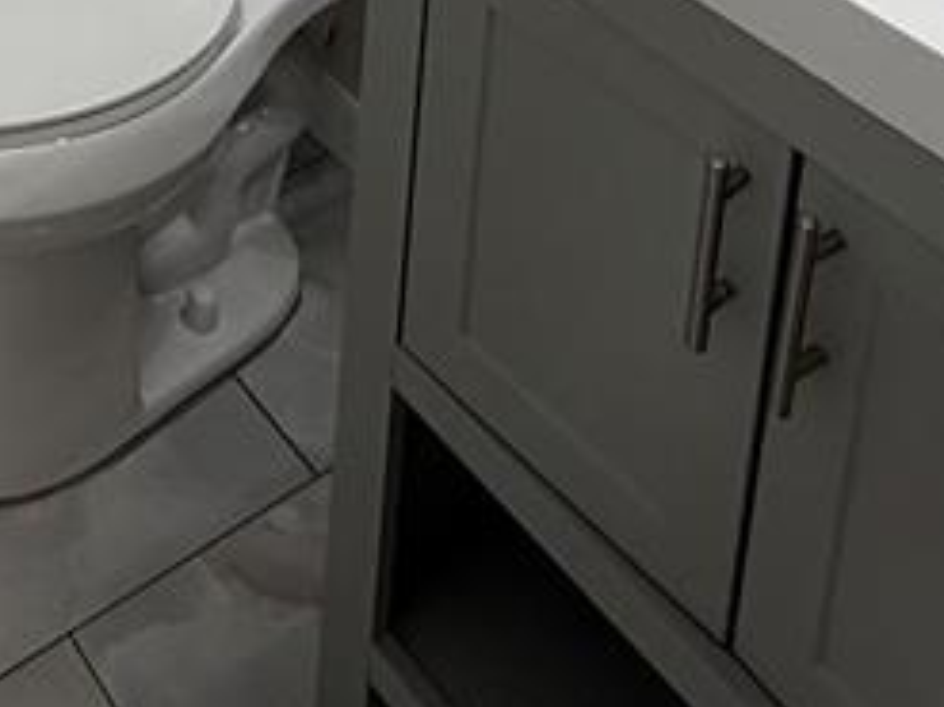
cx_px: -38
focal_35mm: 58
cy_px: -751
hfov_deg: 30.5
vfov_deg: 17.3
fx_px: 1581
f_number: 2.2
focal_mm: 2.22
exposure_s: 1/120
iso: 200
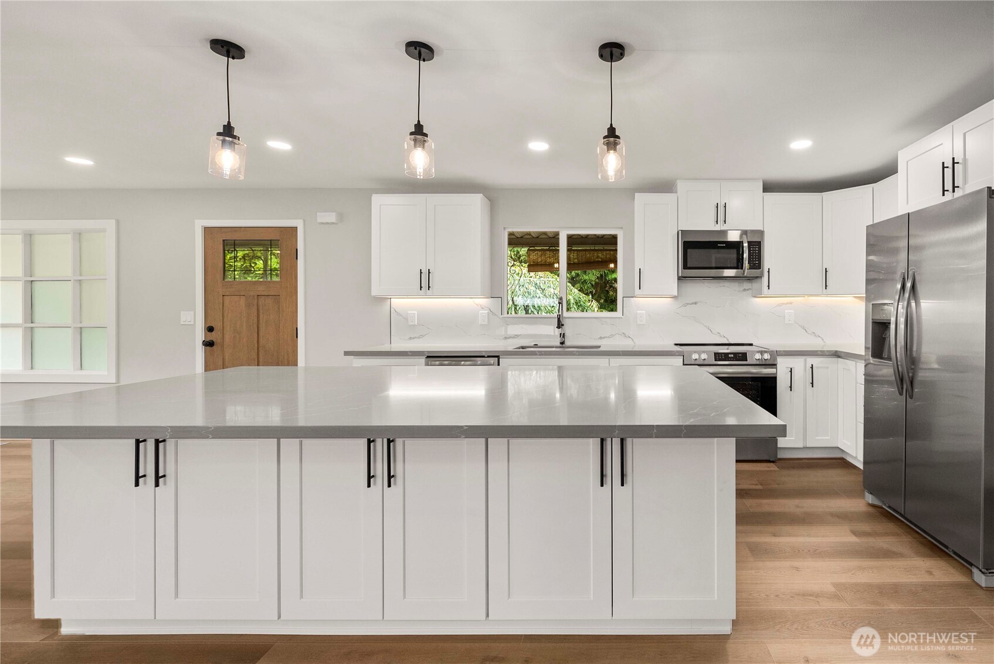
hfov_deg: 104.2
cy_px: 332
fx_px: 387
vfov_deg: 81.3
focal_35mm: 14
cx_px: 497
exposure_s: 1/60
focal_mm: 14
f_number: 7.1
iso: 100
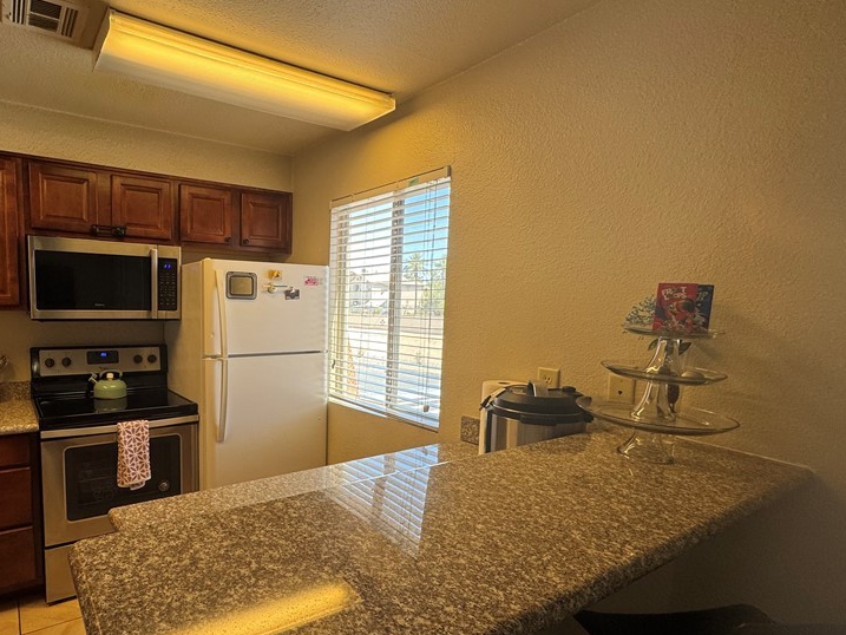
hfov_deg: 79.4
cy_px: 358
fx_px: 489
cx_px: 290
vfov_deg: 65.7
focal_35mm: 20
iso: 64
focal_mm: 2.22
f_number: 2.2
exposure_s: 1/120
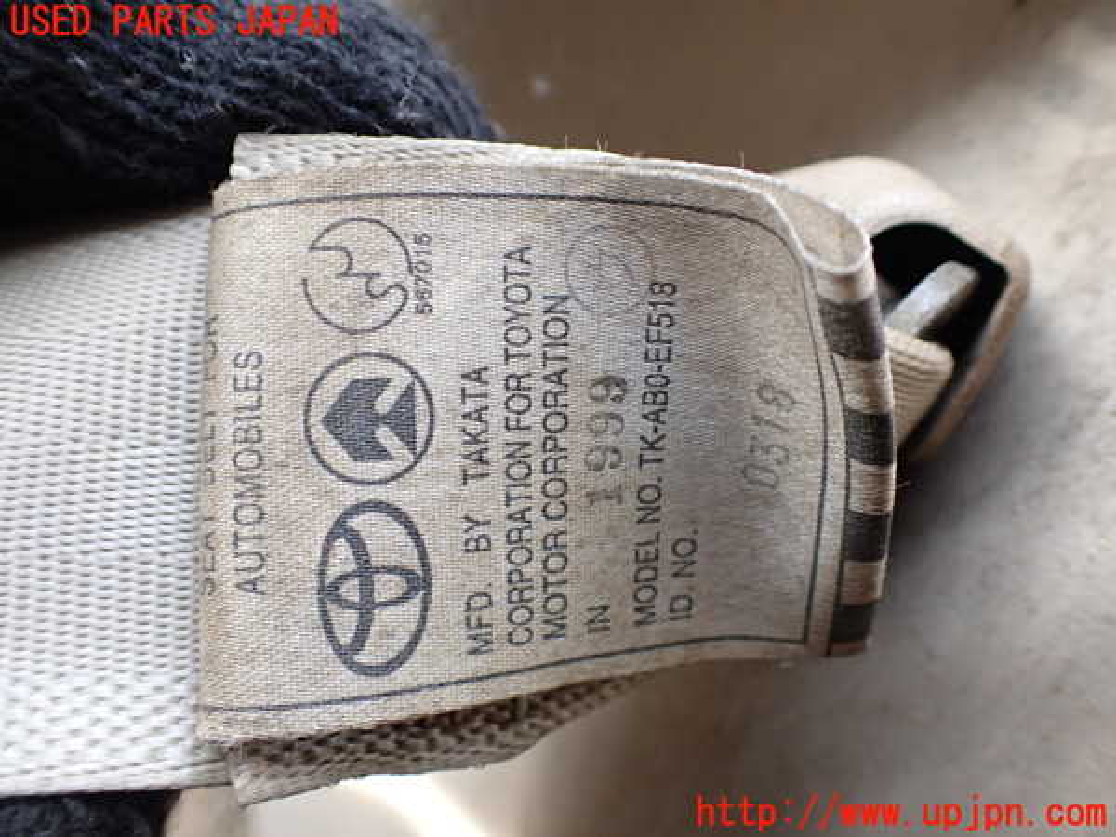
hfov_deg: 60.0
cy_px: 418
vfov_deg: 46.8
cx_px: 558
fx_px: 967
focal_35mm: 30
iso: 200
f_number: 2.3
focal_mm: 5.4
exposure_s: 1/125
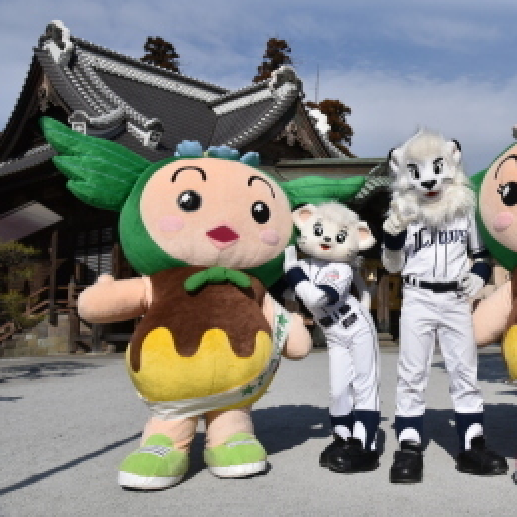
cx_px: 397
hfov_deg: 38.8
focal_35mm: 42
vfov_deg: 40.0
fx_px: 710
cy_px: 256
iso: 800
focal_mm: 32
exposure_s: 1/4000
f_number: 8
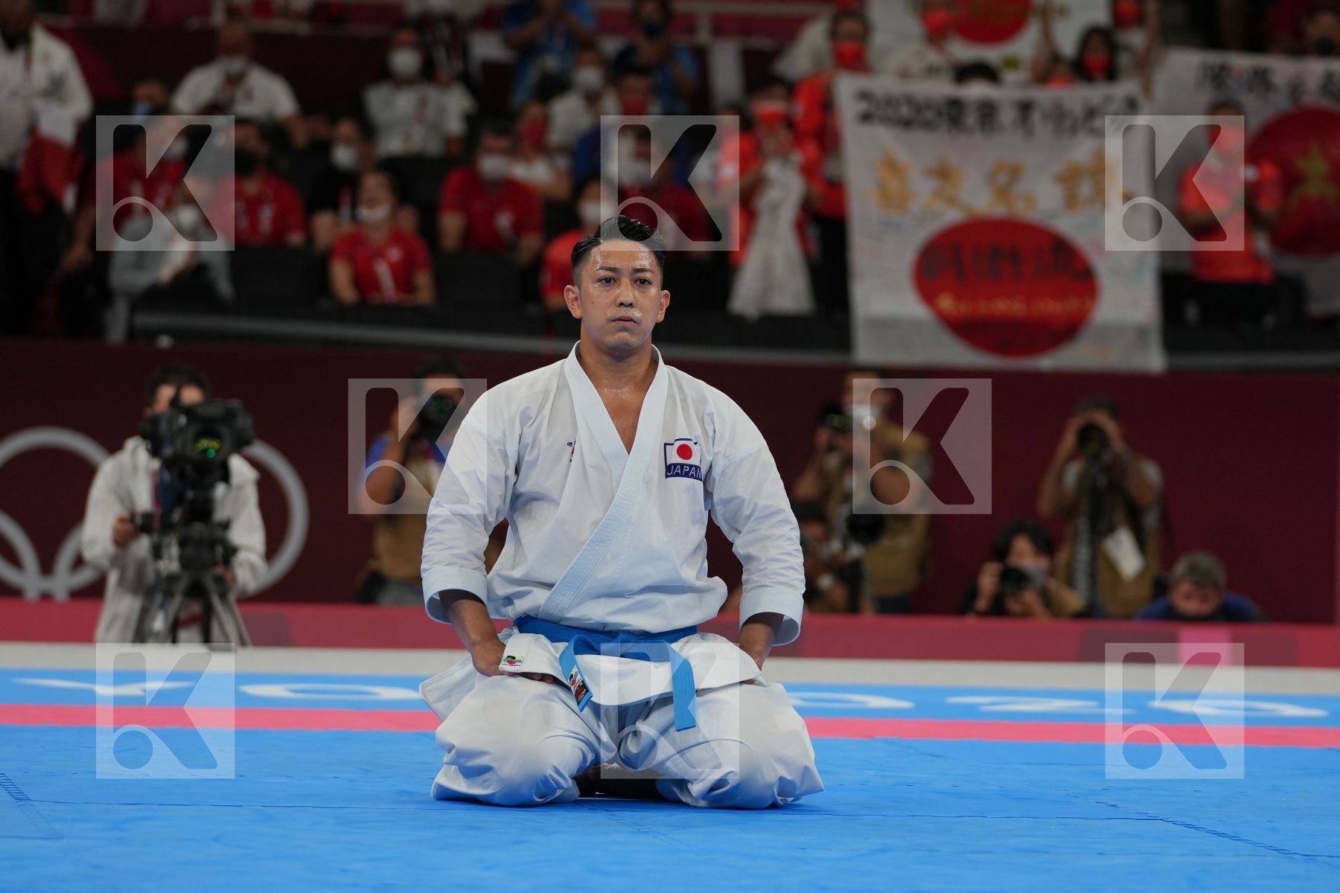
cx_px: 670
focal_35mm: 186
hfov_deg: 11.1
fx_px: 6923
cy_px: 446
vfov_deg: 7.4
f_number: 2.8
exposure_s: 1/1000
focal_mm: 124
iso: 400
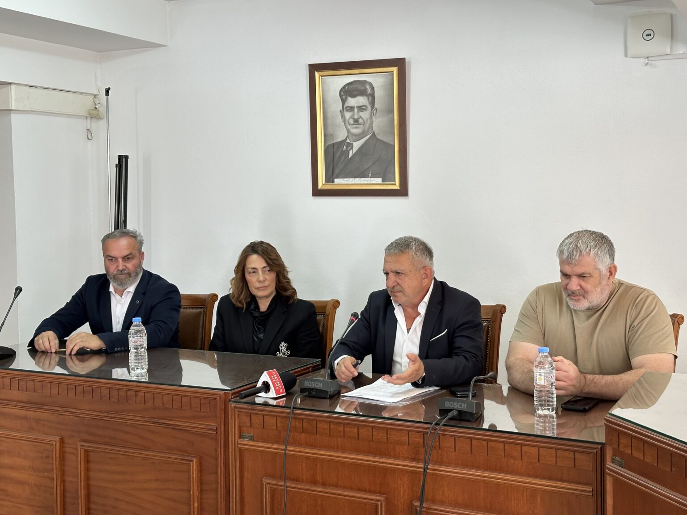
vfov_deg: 30.3
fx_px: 953
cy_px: 258
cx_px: 344
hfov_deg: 39.7
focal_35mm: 48
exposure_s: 1/100
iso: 80
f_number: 1.78
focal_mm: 6.86
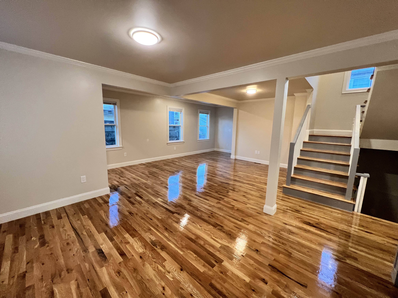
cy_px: 149
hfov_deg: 106.2
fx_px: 149
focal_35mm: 13
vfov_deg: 89.9
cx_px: 199
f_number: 1.8
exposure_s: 1/60
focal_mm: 1.57
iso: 250
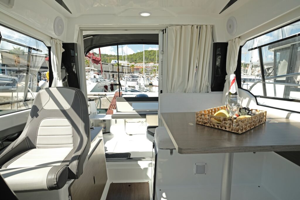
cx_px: 150
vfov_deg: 61.9
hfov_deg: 84.0
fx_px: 167
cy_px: 100
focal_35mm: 20
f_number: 5.6
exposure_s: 1/125
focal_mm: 13
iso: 200
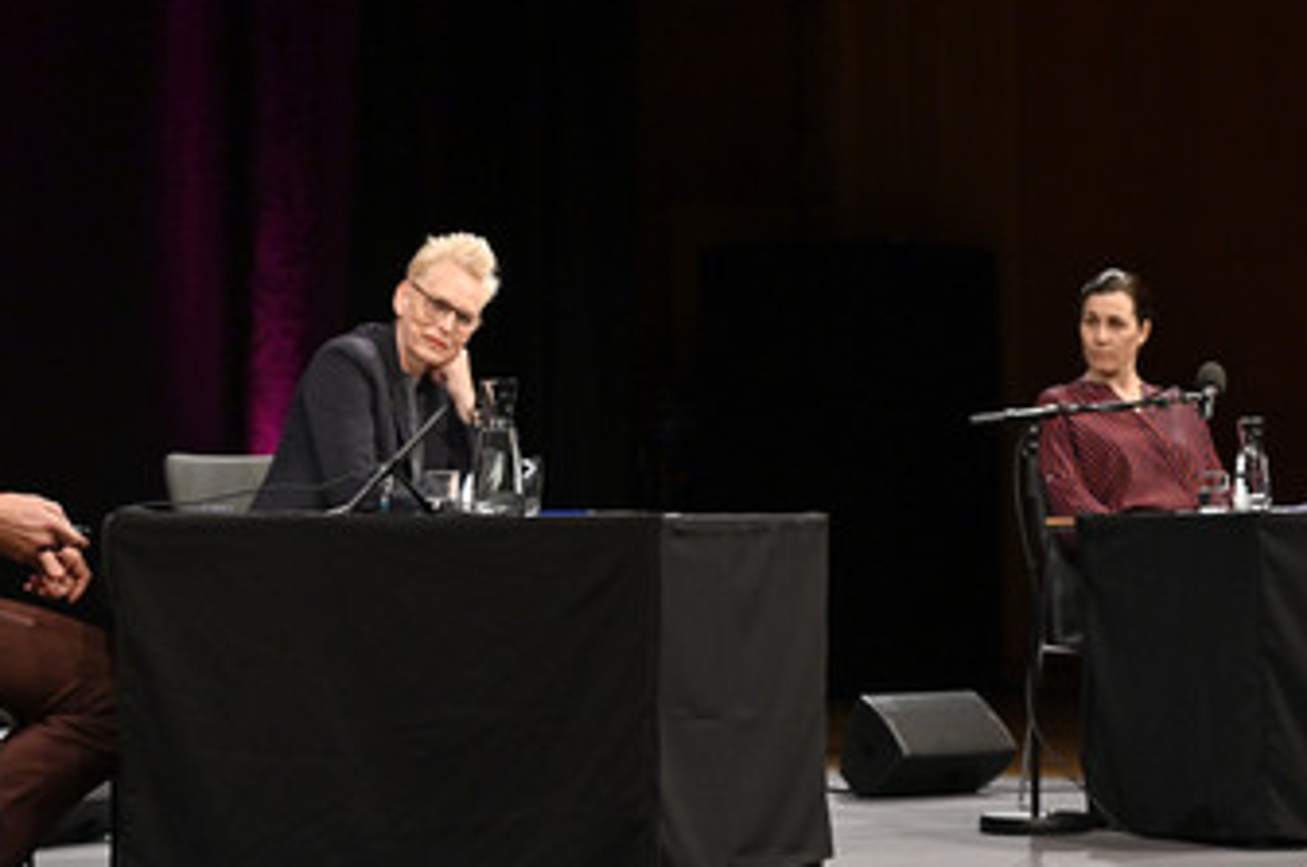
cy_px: 432
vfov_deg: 14.5
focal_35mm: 94
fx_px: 3408
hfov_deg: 21.7
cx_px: 515
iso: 2500
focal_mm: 70
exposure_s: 1/400
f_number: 4.5
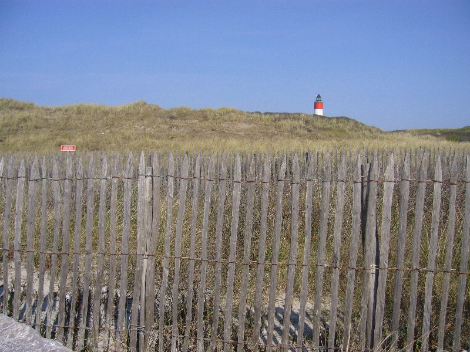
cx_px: 235
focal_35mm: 35
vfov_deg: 40.7
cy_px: 176
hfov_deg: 52.6
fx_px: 475
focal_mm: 5.8
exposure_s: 1/640
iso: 80
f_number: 5.6
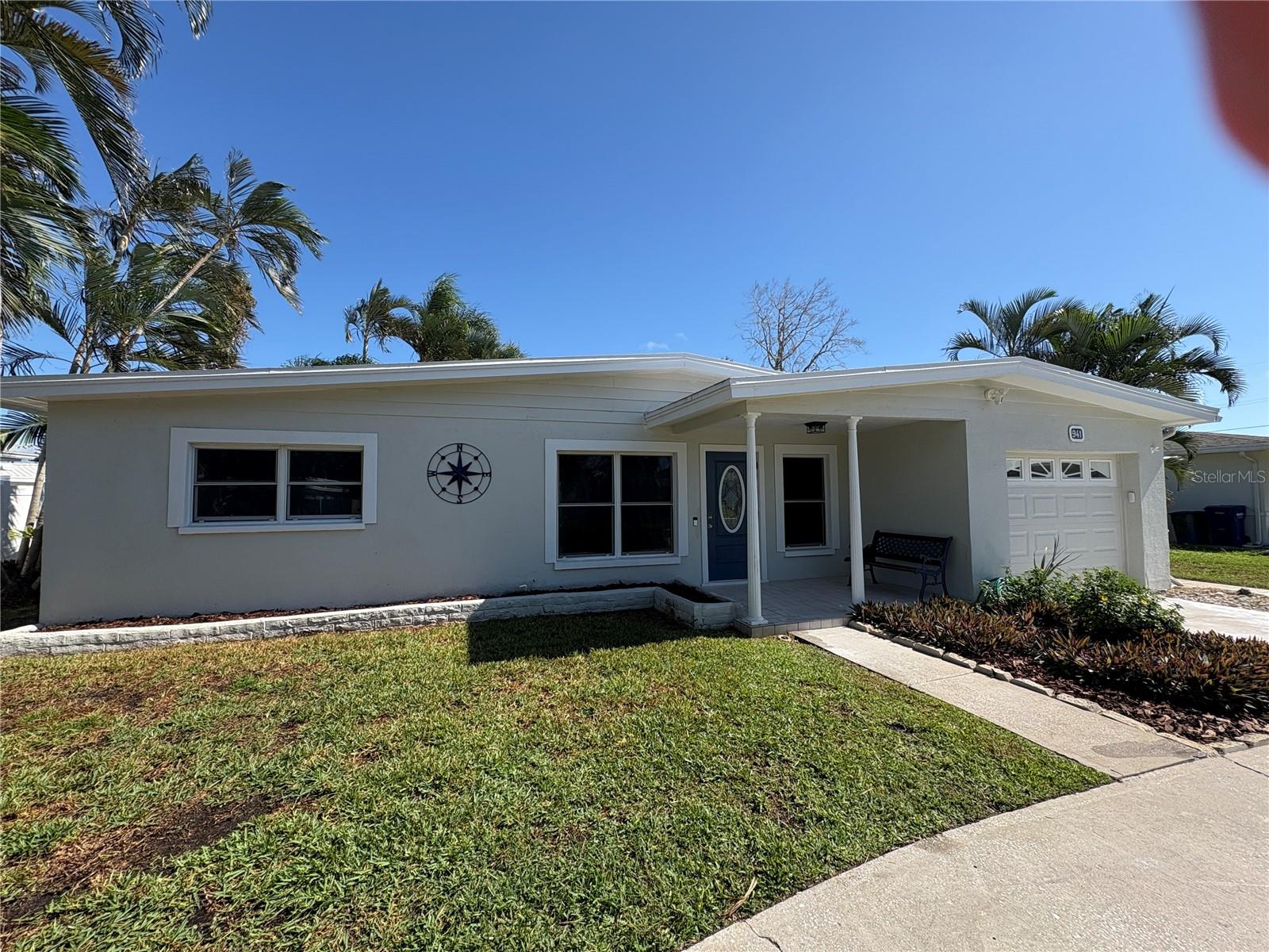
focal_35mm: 14
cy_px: 476
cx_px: 634
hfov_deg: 102.1
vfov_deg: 85.7
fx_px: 513
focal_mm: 2.22
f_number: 2.2
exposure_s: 1/1217
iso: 40
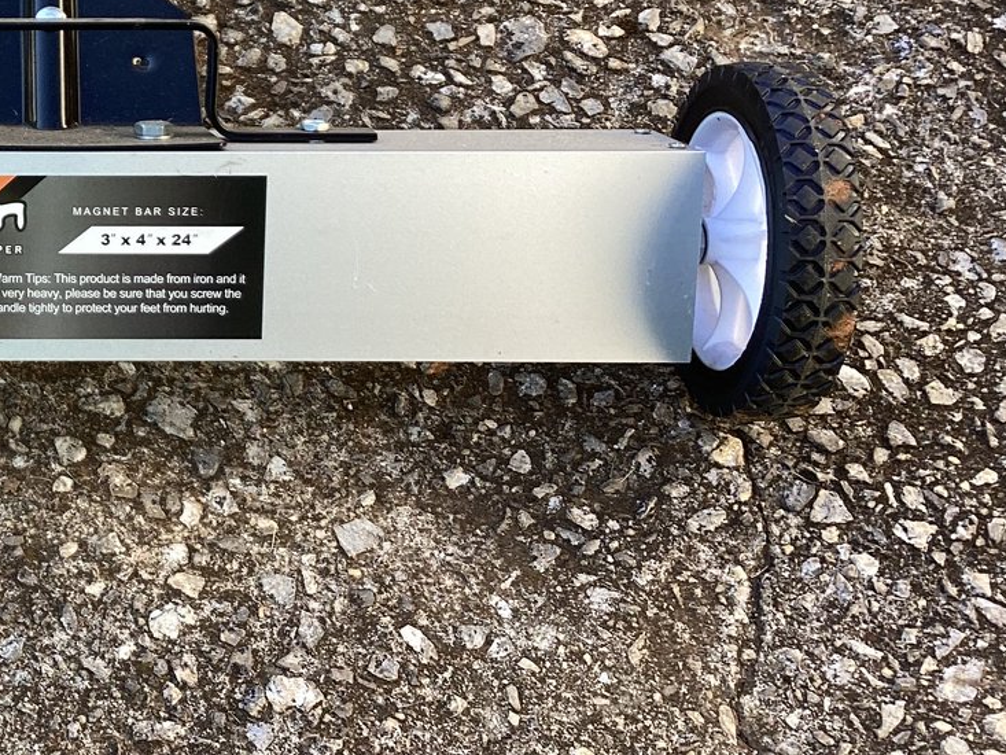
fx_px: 1860
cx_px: -16
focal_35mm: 64
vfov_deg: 22.8
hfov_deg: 28.3
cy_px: 218
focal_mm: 3.3
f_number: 2.4
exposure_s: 1/132
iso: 25
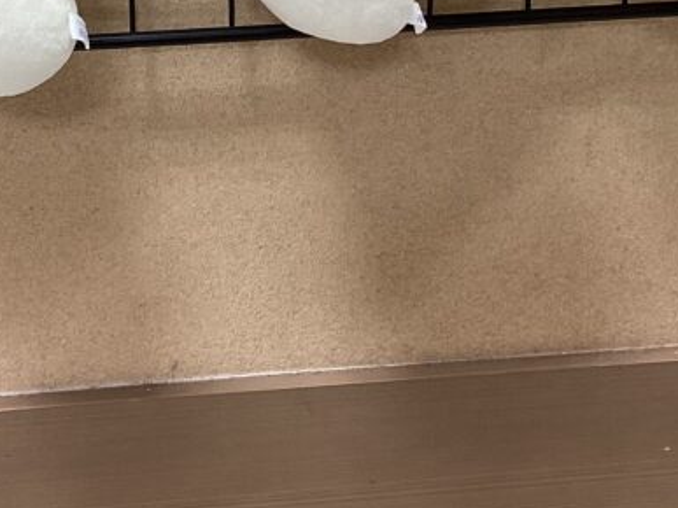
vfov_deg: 17.1
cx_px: 212
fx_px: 1606
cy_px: -128
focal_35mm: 82
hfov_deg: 23.7
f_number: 2.4
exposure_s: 1/50
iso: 50
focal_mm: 3.3
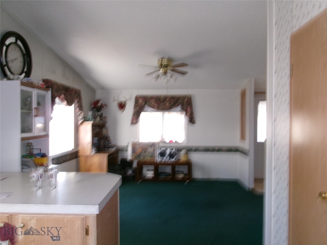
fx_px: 265
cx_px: 164
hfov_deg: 63.4
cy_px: 122
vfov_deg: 49.7
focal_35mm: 28
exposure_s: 1/34
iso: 278
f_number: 3.9
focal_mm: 5.1
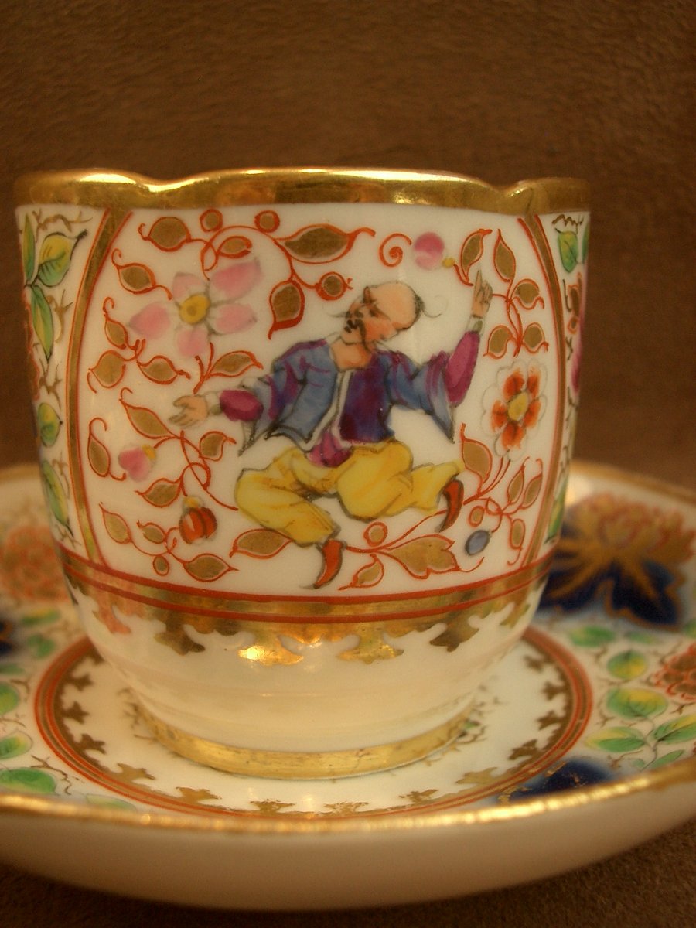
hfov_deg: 35.1
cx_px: 348
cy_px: 464
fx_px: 1099
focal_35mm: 41
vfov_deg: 45.8
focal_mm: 6.8
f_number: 2.8
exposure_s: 1/60
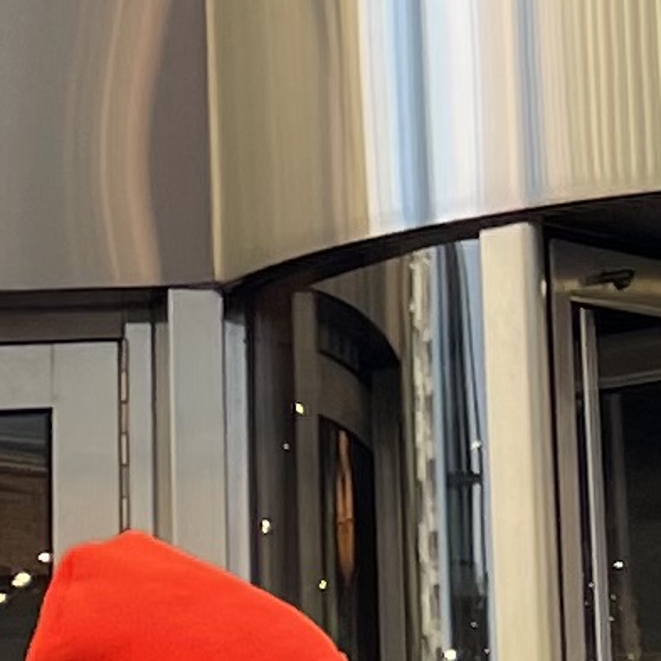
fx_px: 5098
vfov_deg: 7.1
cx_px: 896
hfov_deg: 7.3
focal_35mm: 236
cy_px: -824
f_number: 1.6
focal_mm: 4.2
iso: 32
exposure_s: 1/329
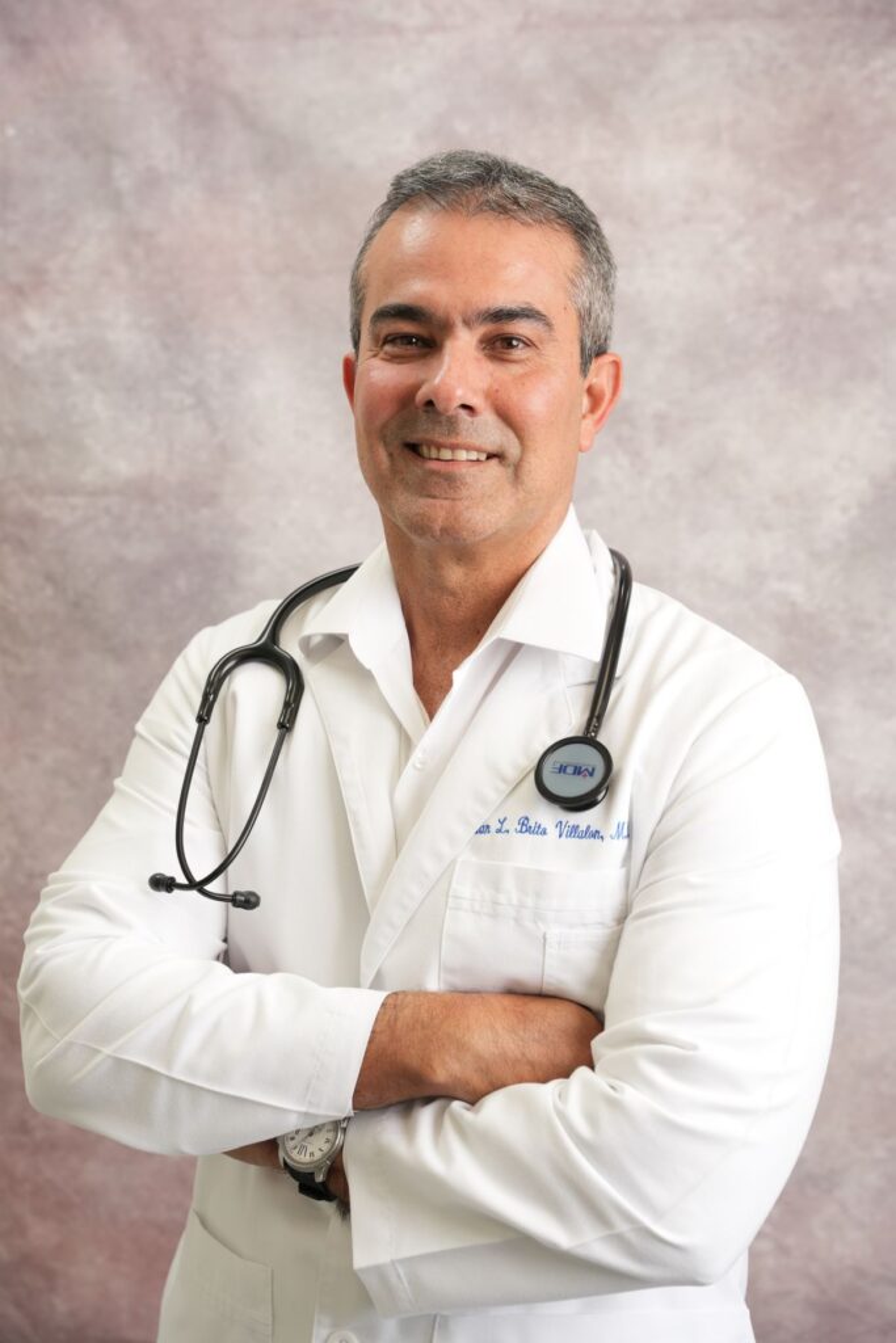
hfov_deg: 25.9
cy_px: 672
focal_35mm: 52
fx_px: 1952
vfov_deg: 38.0
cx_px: 448
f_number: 4.5
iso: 250
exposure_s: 1/125
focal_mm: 52.3
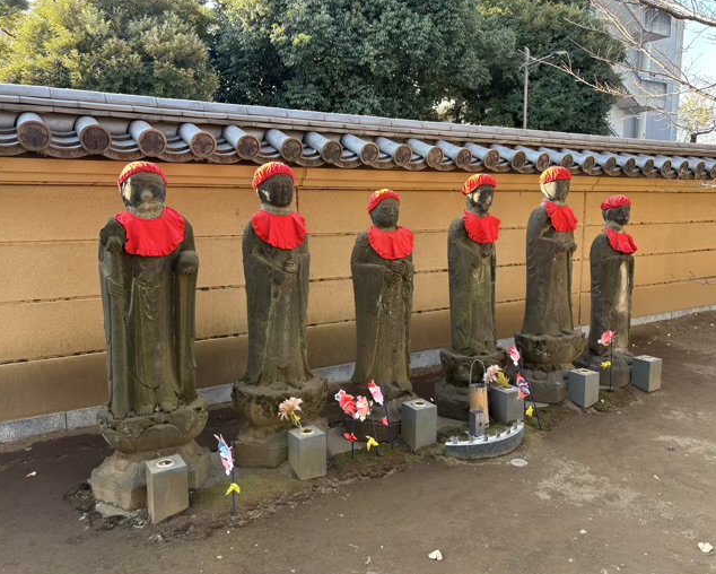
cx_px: 373
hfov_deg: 62.2
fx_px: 594
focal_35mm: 28
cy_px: 282
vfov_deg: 51.6
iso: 40
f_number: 1.6
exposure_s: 1/121
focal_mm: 5.96
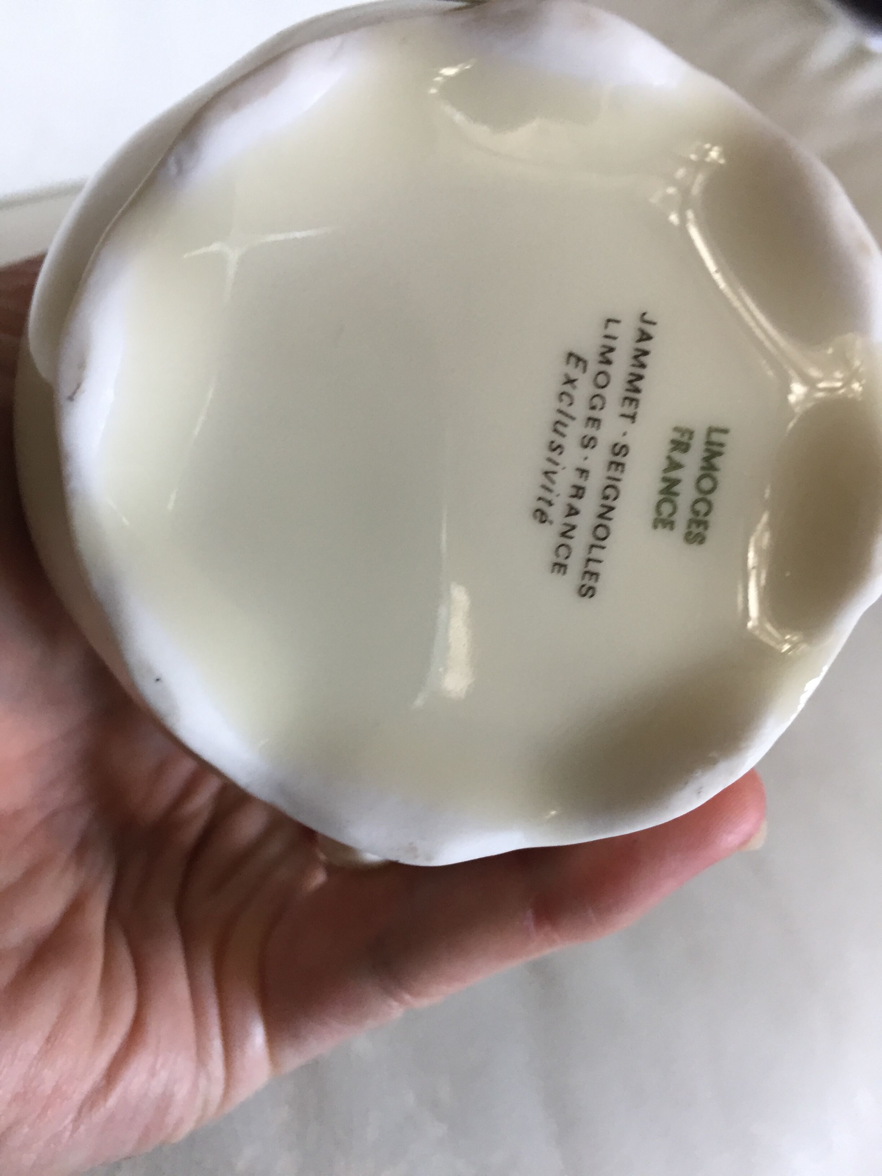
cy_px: 588
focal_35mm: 29
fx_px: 985
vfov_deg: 61.7
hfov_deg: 48.2
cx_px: 441
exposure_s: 1/33
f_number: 2.2
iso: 125
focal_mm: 4.15
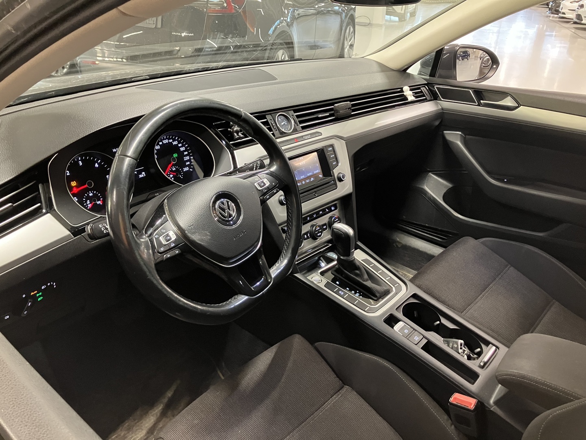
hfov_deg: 63.4
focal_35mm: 28
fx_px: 474
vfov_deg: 49.7
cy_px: 220
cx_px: 293
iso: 320
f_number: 1.8
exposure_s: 1/33
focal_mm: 3.99
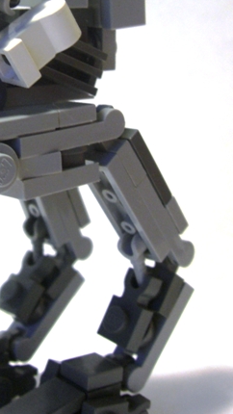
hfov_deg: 15.5
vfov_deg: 26.8
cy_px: 65
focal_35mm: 77
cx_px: 13
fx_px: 845
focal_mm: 6.2
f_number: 2.7
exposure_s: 1/50
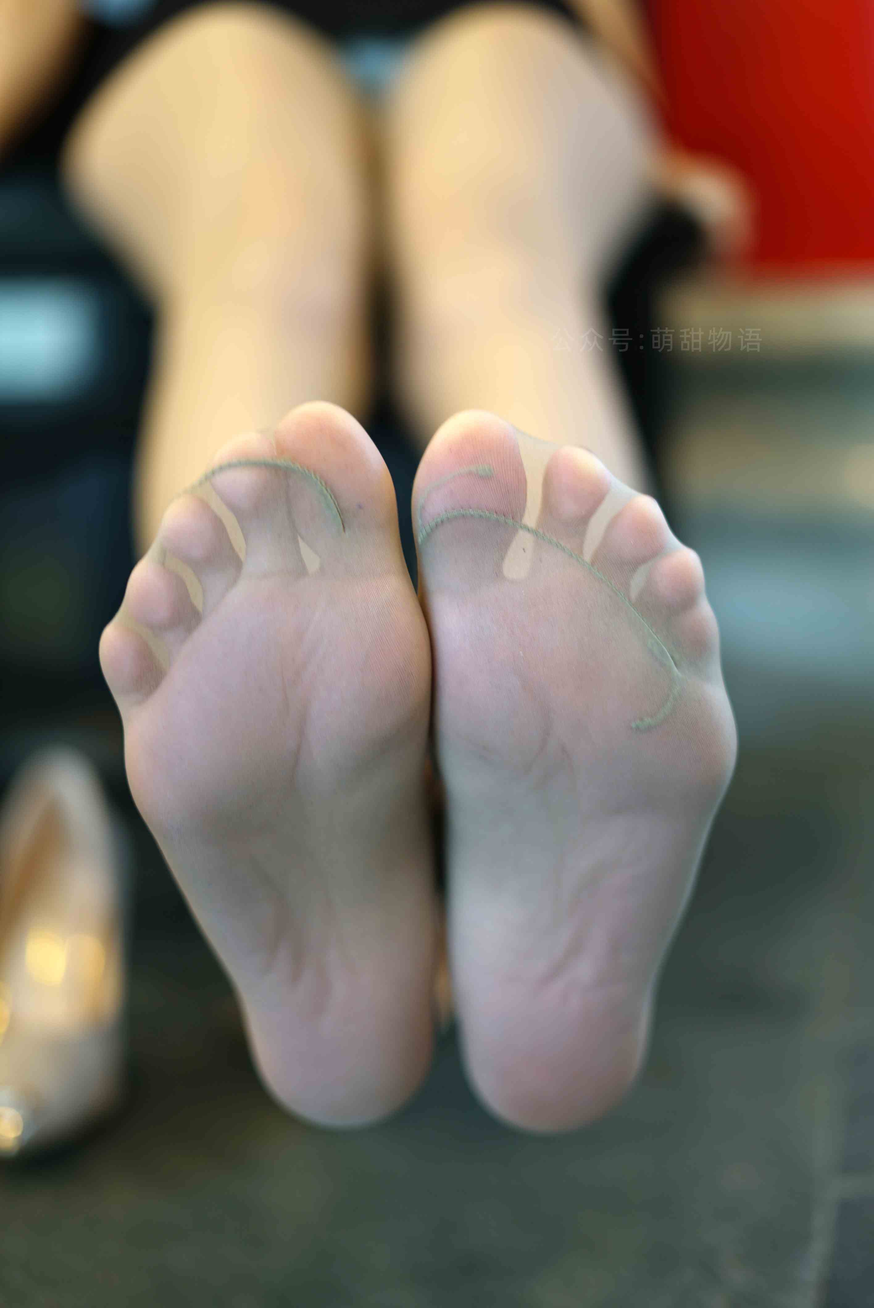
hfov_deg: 27.0
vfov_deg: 39.6
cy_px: 654
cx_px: 437
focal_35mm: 50
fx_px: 1818
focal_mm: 50
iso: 80
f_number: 1.8
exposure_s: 1/25
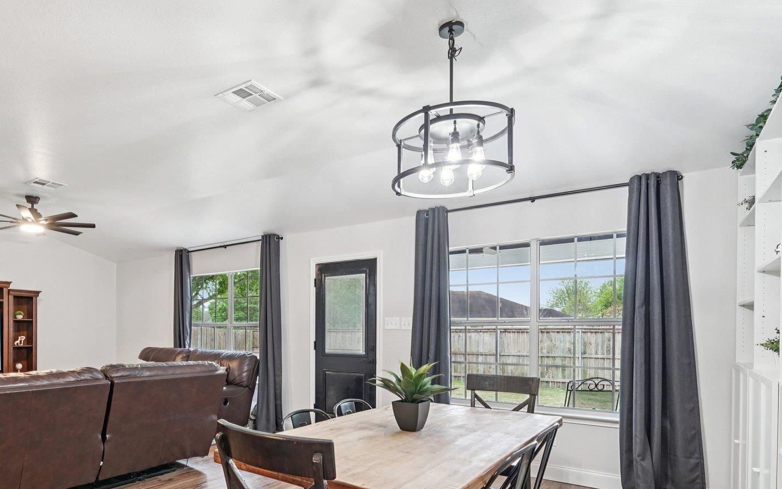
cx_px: 276
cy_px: 334
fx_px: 448
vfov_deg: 55.8
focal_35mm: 21
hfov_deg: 80.2
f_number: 8
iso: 400
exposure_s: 1/5
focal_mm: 14
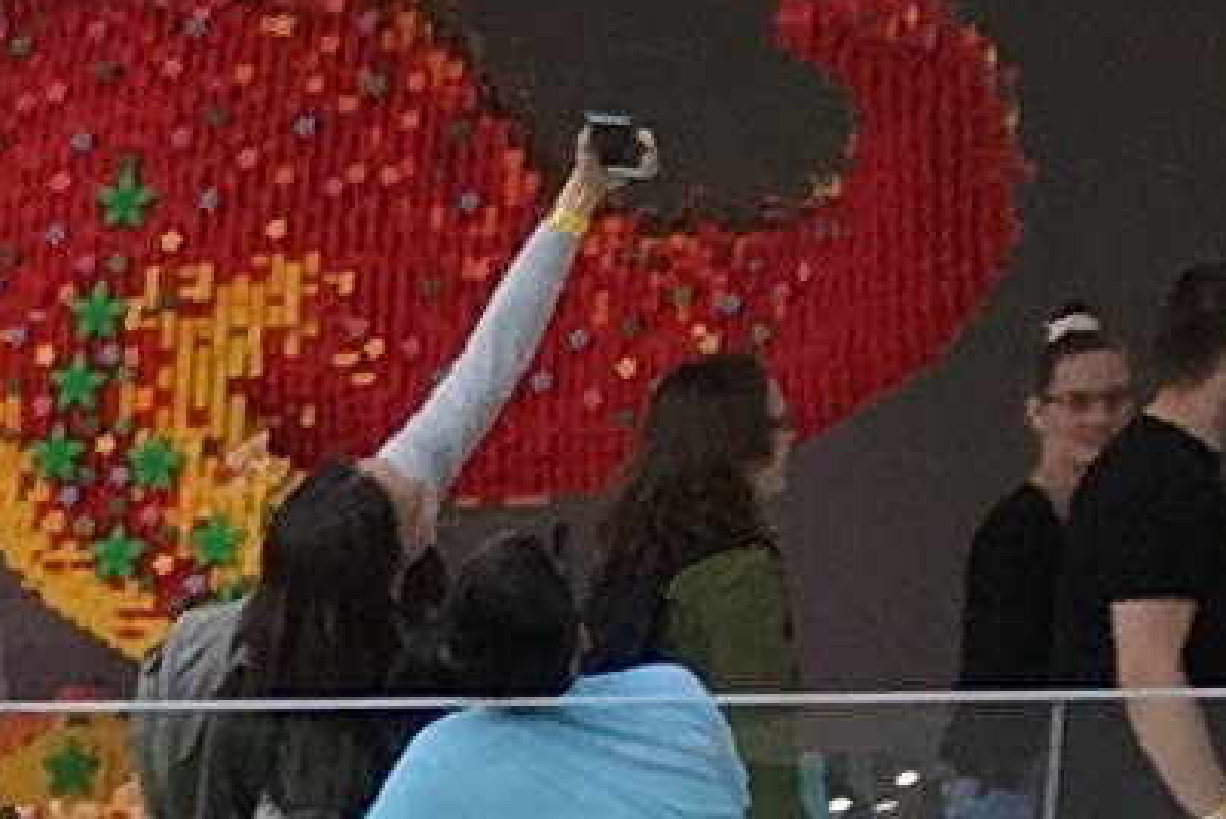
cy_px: 3435
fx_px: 10326
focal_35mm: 303
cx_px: -2327
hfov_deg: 6.3
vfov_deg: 4.2
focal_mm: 4.15
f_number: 2.2
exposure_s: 1/100
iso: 25
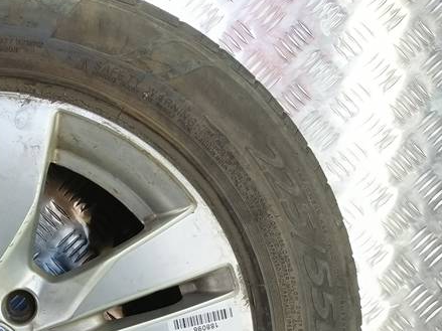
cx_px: -40
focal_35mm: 63
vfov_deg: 22.3
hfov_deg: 28.1
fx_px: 804
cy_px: 342
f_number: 1.6
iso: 127
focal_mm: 4.11
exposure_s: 1/50
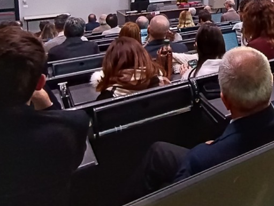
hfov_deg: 42.7
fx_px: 317
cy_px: -5
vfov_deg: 32.7
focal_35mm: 40
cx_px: 249
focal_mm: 1.66
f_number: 2.2
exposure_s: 1/50
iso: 265
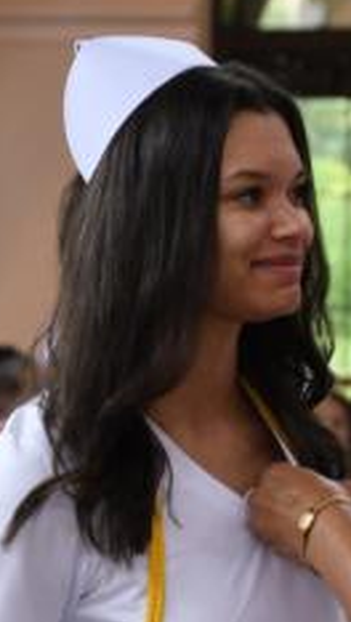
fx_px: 4986
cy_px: 372
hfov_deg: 4.0
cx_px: 374
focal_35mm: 302
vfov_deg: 7.1
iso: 1000
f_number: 8
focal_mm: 90
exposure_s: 1/60
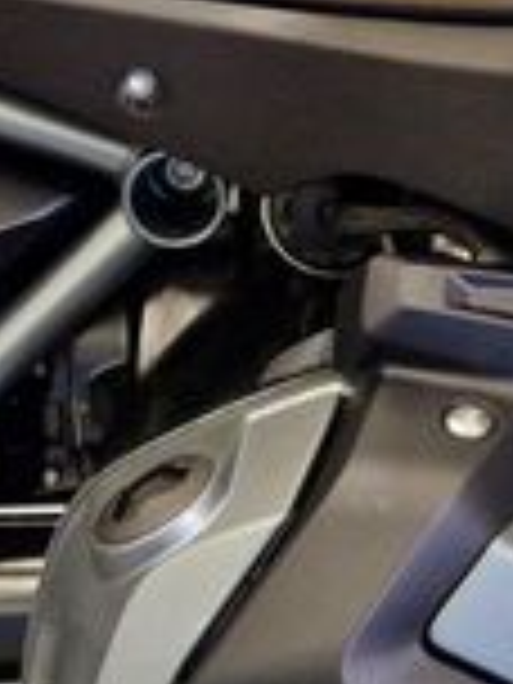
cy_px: 135
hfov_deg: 15.1
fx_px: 1917
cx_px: 414
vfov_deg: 20.0
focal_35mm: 97
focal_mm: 5.4
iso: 800
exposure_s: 1/100
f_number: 1.8
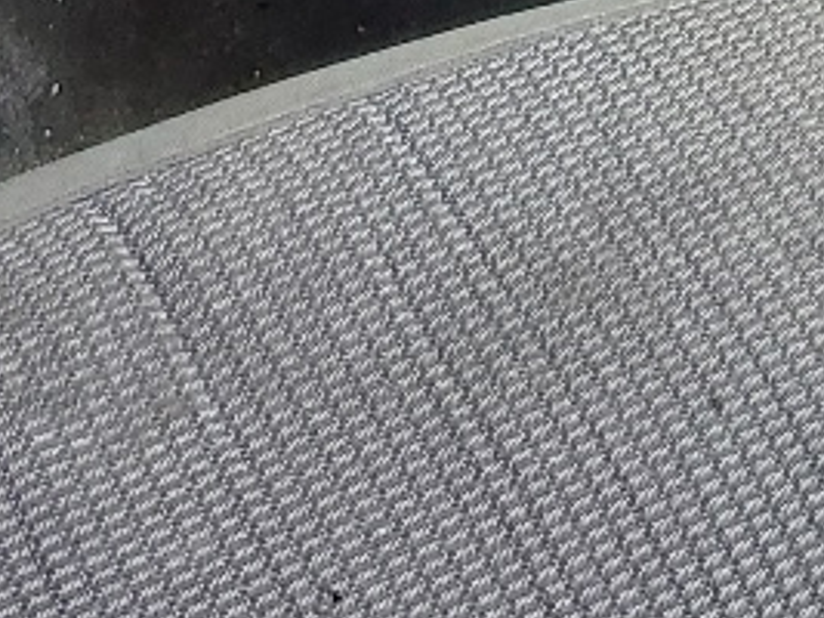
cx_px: 503
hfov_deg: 12.7
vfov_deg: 8.8
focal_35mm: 156
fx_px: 3712
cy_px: -757
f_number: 1.5
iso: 50
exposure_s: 1/238
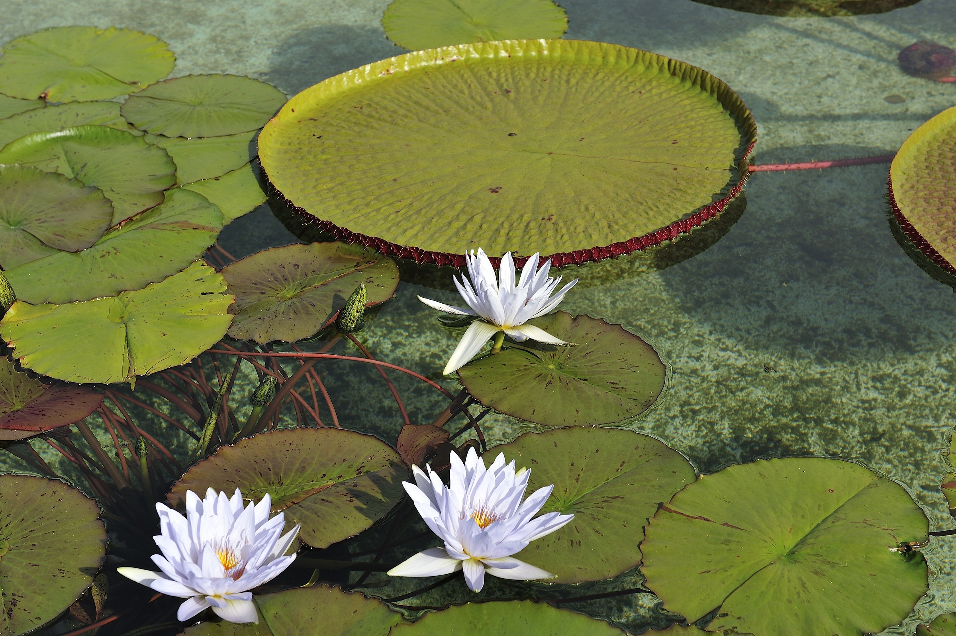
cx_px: 478
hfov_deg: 30.5
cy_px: 318
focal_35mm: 66
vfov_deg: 20.6
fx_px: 1751
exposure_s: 1/500
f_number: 9
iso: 200
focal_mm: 66
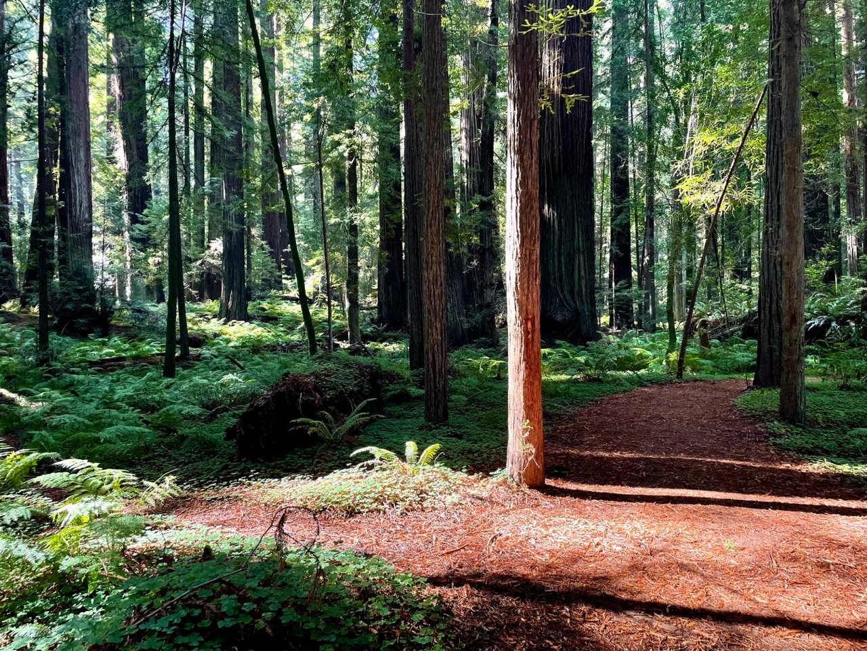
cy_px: 326
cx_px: 434
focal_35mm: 26
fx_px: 651
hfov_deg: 67.3
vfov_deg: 53.1
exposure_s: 1/121
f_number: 1.6
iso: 80
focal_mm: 4.2
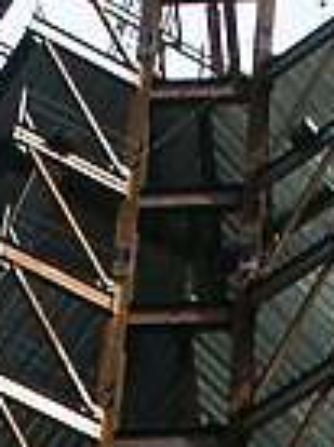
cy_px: 1118
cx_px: 222
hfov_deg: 6.5
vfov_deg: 7.9
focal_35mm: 229
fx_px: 2955
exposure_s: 1/125
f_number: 6.7
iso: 64
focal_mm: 7.19
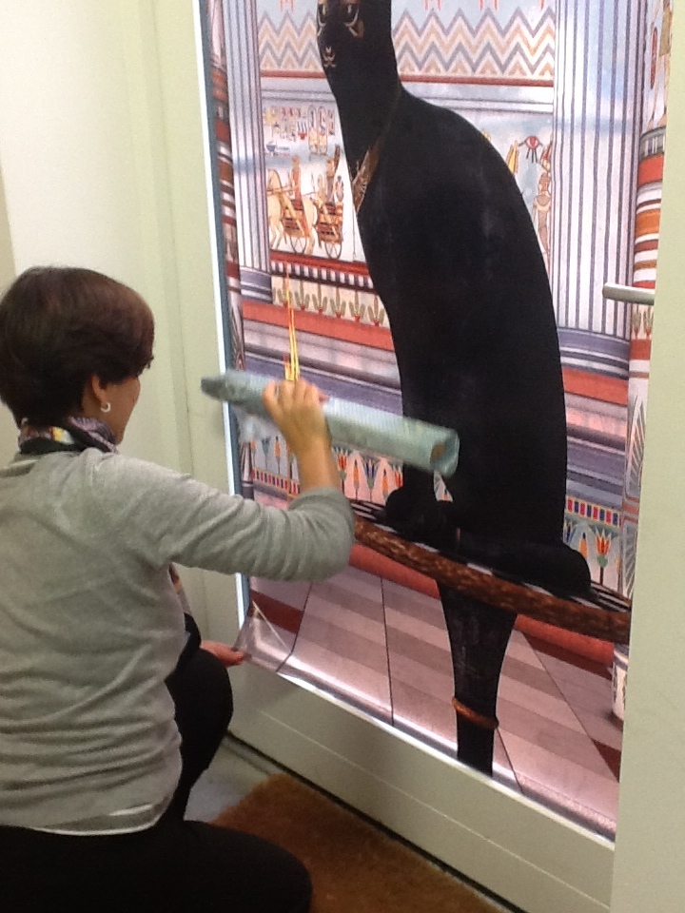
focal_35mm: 44
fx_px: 1161
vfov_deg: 42.9
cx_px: 342
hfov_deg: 32.9
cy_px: 456
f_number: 2.4
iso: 80
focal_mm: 2.03
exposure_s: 1/30
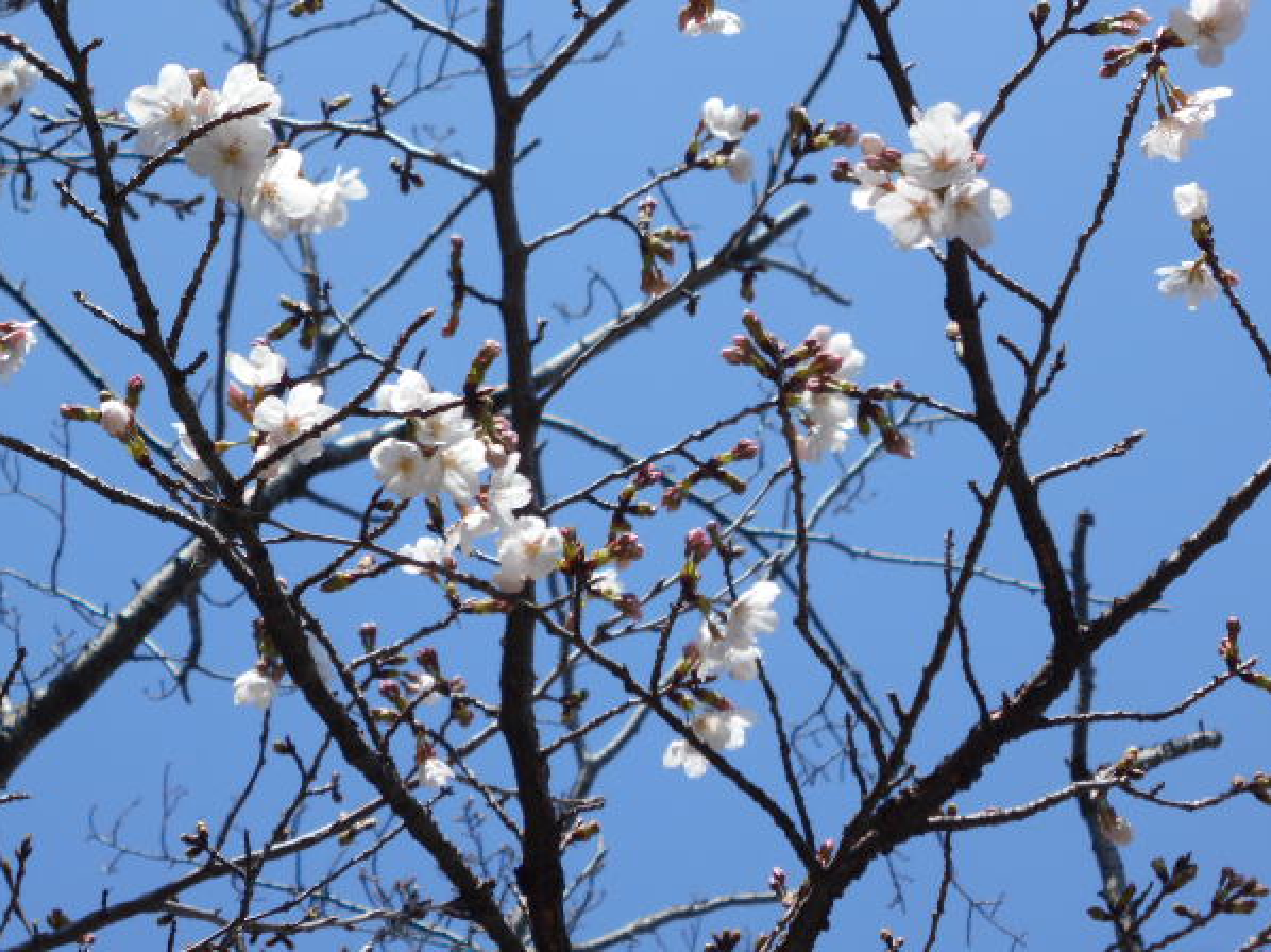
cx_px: 672
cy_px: 459
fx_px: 3890
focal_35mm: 106
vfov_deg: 14.0
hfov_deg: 18.6
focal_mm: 17.6
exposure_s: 1/400
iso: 80
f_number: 5.5
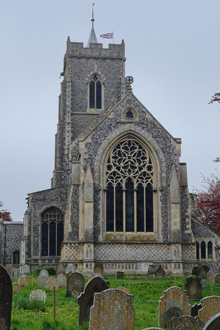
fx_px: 257
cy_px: 161
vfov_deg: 65.5
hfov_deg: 46.4
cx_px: 115
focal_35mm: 28
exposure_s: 1/1815
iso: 50
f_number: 1.8
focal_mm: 5.4
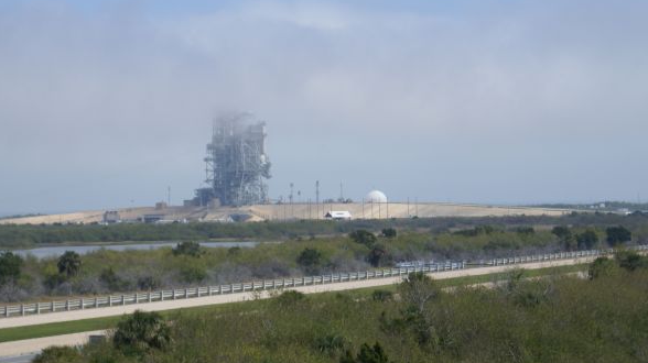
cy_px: 192
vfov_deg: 8.1
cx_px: 242
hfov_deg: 14.3
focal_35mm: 150
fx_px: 2576
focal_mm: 70
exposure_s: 1/800
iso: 100
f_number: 5.6
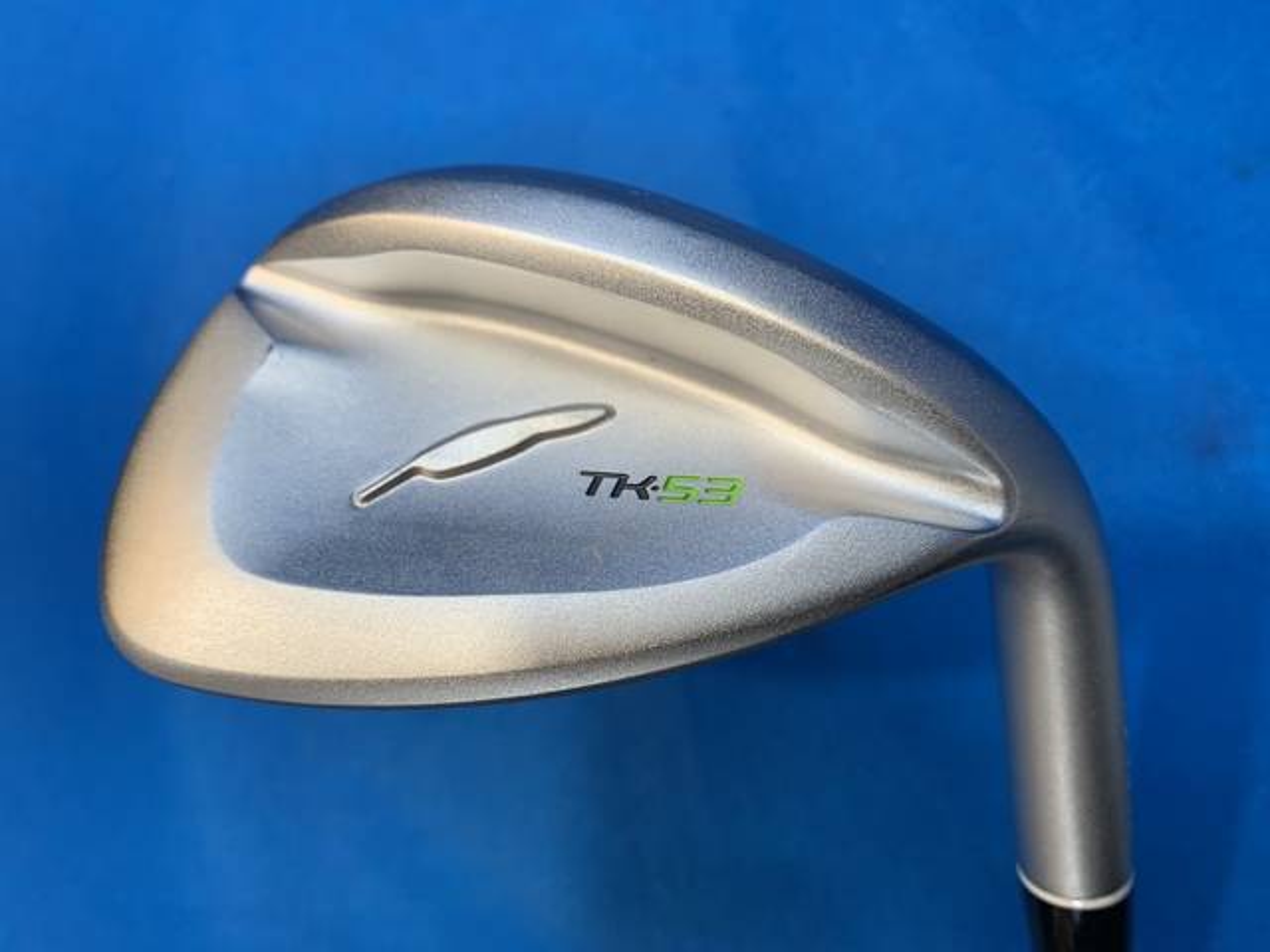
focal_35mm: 26
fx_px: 954
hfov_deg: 67.3
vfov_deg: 53.1
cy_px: 476
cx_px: 635
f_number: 1.8
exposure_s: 1/120
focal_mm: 4.25
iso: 64
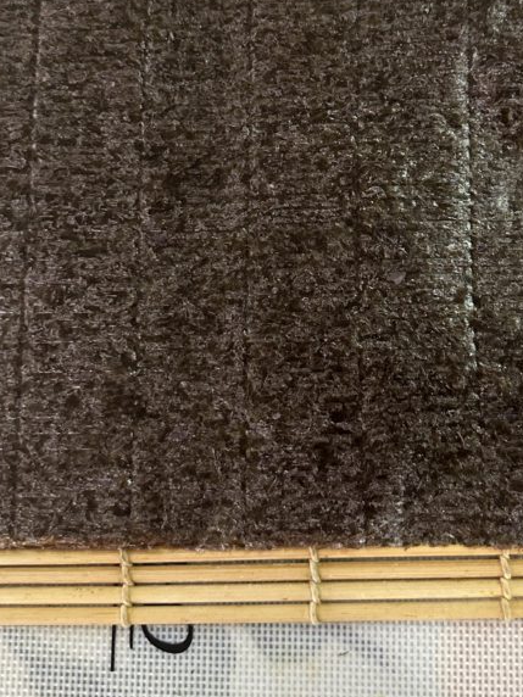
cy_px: 238
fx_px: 866
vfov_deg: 43.3
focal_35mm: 43
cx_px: 341
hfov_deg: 33.4
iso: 400
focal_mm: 6.86
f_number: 1.78
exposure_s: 1/50
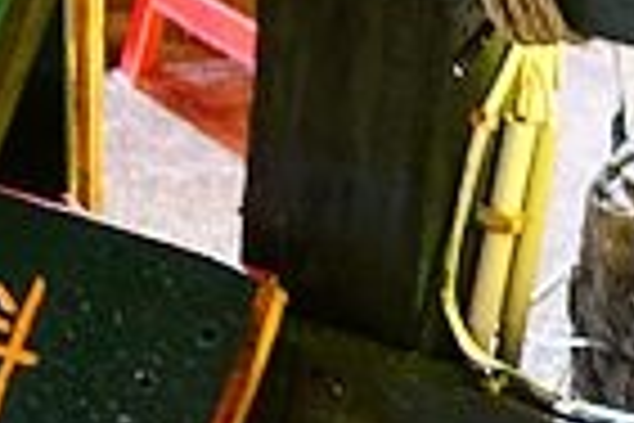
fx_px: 1955
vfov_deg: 12.3
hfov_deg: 16.6
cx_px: 980
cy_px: 200
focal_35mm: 111
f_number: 1.8
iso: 2500
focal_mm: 8.8
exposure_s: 1/4
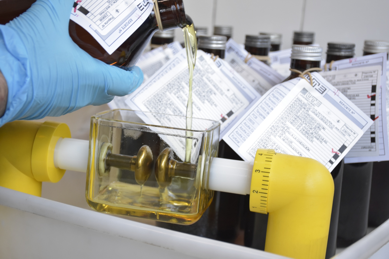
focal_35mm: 68
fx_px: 729
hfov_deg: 29.9
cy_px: 130
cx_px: 194
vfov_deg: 20.2
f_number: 5.6
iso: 1600
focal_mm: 45
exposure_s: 1/80
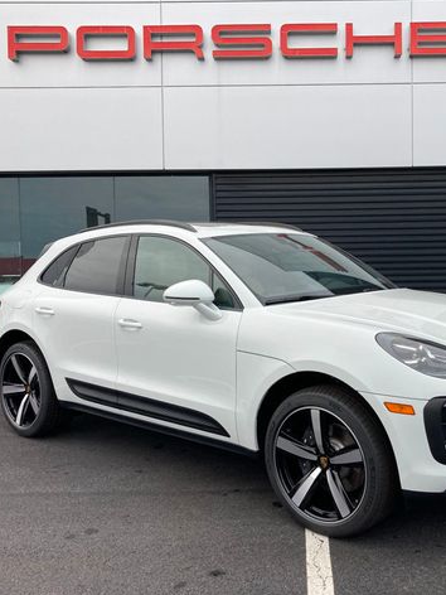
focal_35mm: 38
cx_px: 292
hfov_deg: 37.4
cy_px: 295
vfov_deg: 49.0
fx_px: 653
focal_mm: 3.99
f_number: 1.8
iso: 20
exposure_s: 1/277
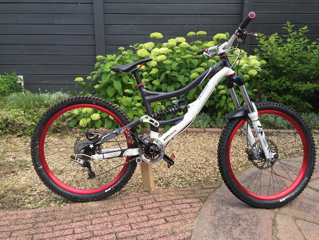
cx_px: 160
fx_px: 267
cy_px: 120
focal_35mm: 29
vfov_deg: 48.2
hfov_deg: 61.7
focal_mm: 4.15
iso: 32
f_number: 2.2
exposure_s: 1/659
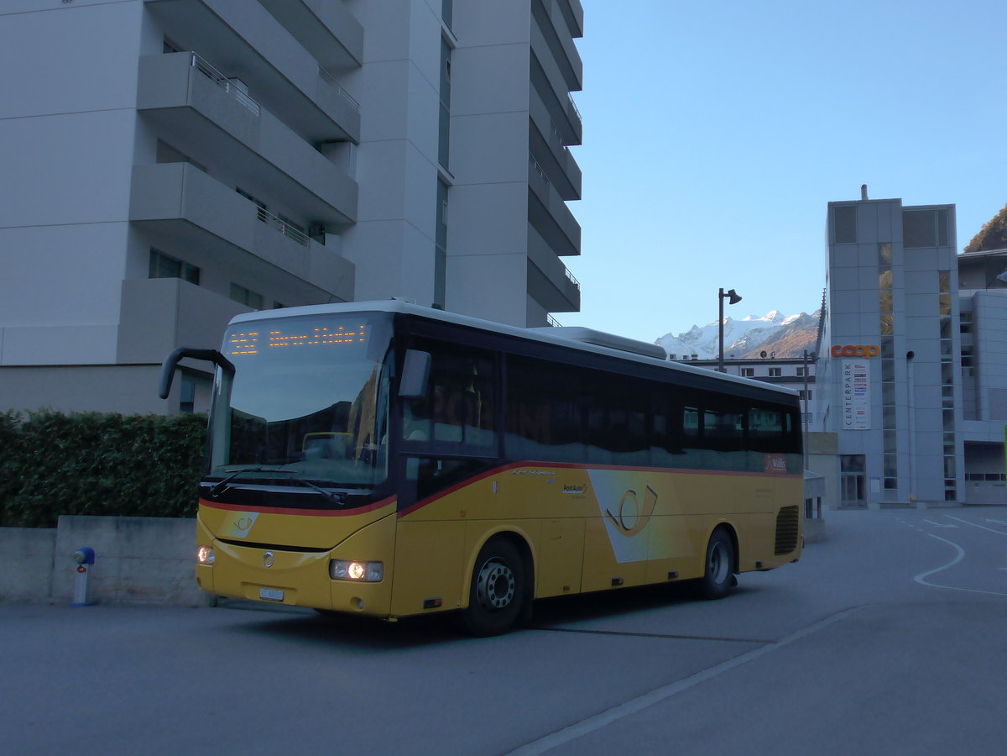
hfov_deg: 47.9
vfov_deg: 36.8
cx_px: 504
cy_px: 378
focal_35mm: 39
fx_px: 1135
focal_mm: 8
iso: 160
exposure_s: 1/800
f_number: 2.5
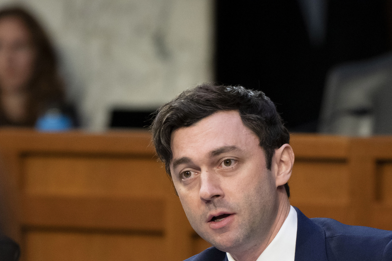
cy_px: 302
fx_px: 7502
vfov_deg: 2.0
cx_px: 228
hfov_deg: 3.0
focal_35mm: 689
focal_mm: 297
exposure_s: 1/160
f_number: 5.6
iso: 4000
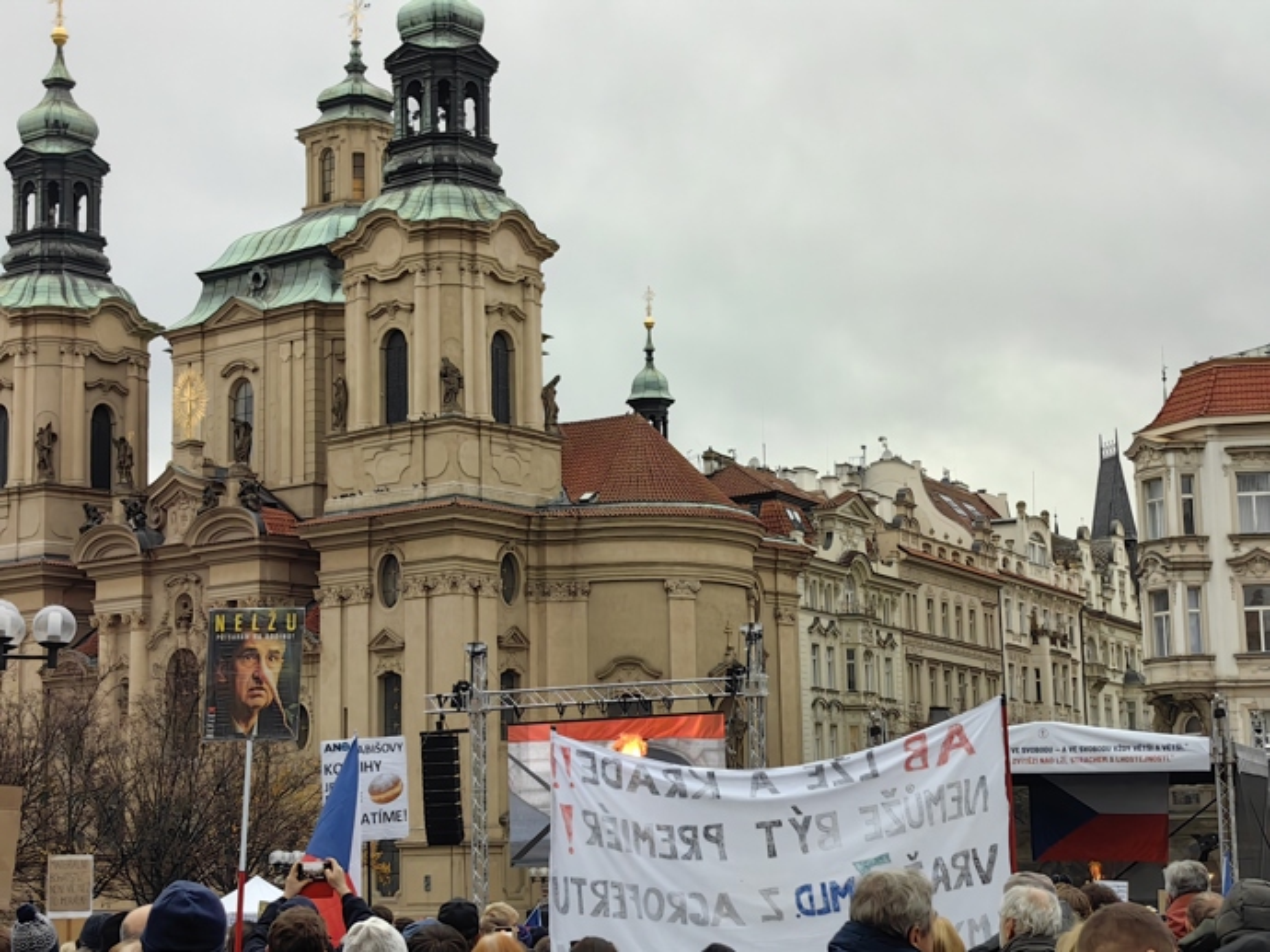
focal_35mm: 71
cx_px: 635
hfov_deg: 27.4
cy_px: 476
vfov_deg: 20.7
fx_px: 2604
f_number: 2
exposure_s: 1/99
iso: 100
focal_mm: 5.75
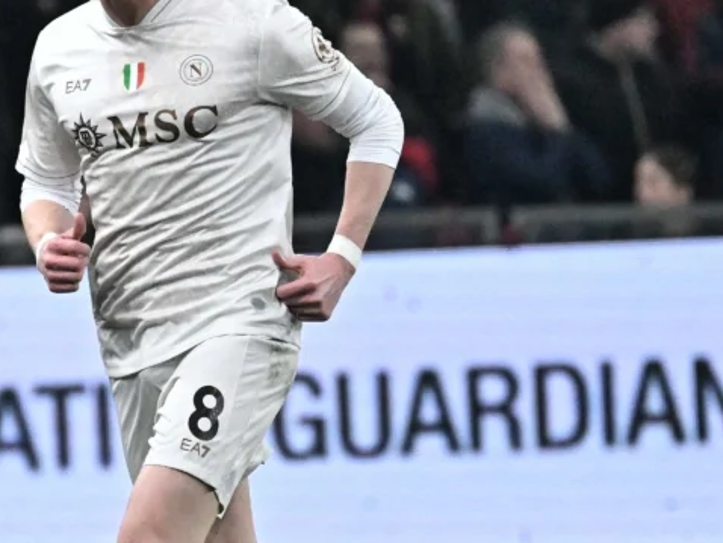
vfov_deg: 1.6
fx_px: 19350
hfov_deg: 2.1
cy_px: 169
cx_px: 159
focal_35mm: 926
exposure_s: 1/1250
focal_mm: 400
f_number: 5.6
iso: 5000
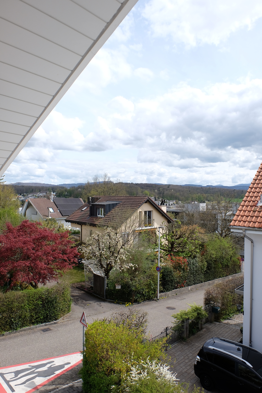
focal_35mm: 24
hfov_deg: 53.1
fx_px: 262
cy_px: 196
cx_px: 131
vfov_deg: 73.7
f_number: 5.6
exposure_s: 1/450
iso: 200
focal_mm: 16
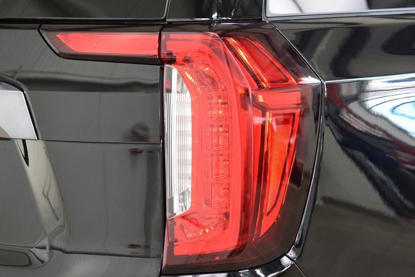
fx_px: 1211
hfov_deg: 19.5
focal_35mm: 105
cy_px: 138
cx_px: 208
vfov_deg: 13.0
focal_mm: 70
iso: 1600
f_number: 4
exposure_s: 1/30
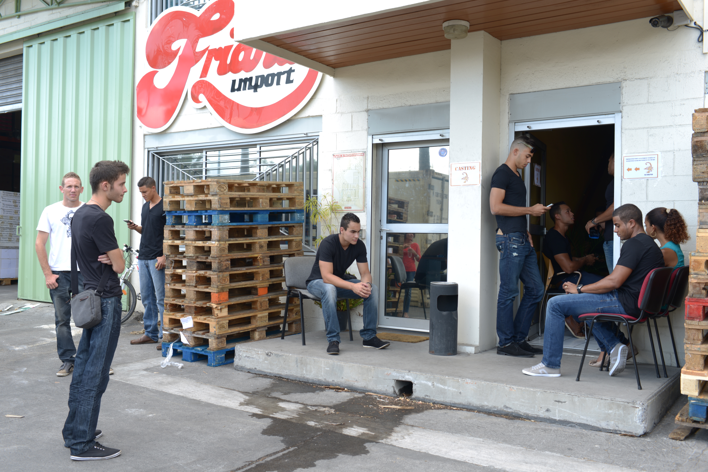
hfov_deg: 54.4
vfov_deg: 37.9
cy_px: 236
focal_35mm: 35
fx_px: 689
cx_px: 354
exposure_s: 1/60
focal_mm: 35
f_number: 5.6
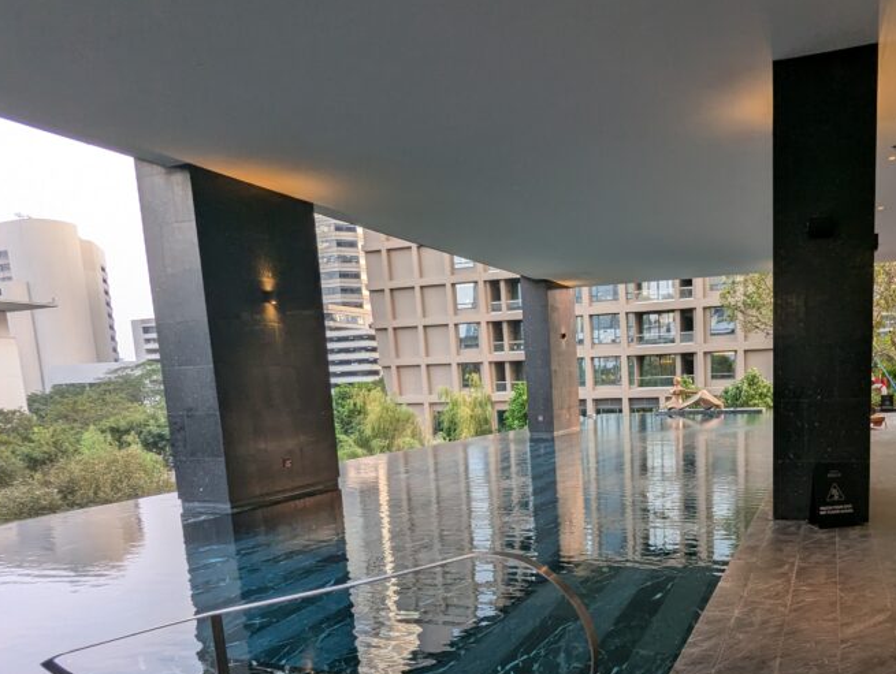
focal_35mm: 25
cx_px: 620
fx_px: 648
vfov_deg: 53.3
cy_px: 476
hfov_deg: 66.8
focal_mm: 2.35
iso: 97
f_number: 2.2
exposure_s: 1/116
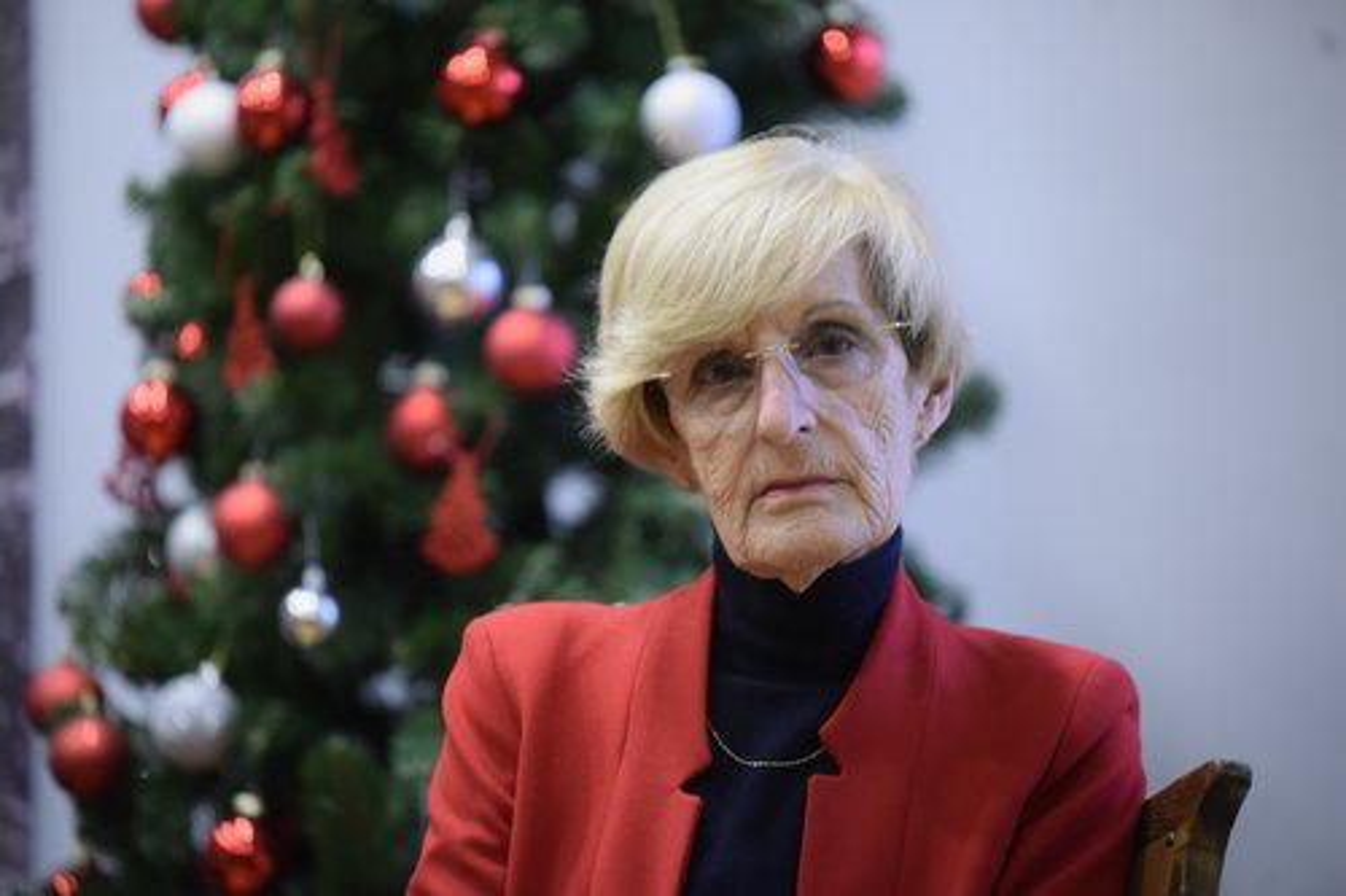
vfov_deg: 6.9
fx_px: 7475
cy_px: 448
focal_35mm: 200
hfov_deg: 10.3
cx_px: 673
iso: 3200
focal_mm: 200
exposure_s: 1/60
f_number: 2.8
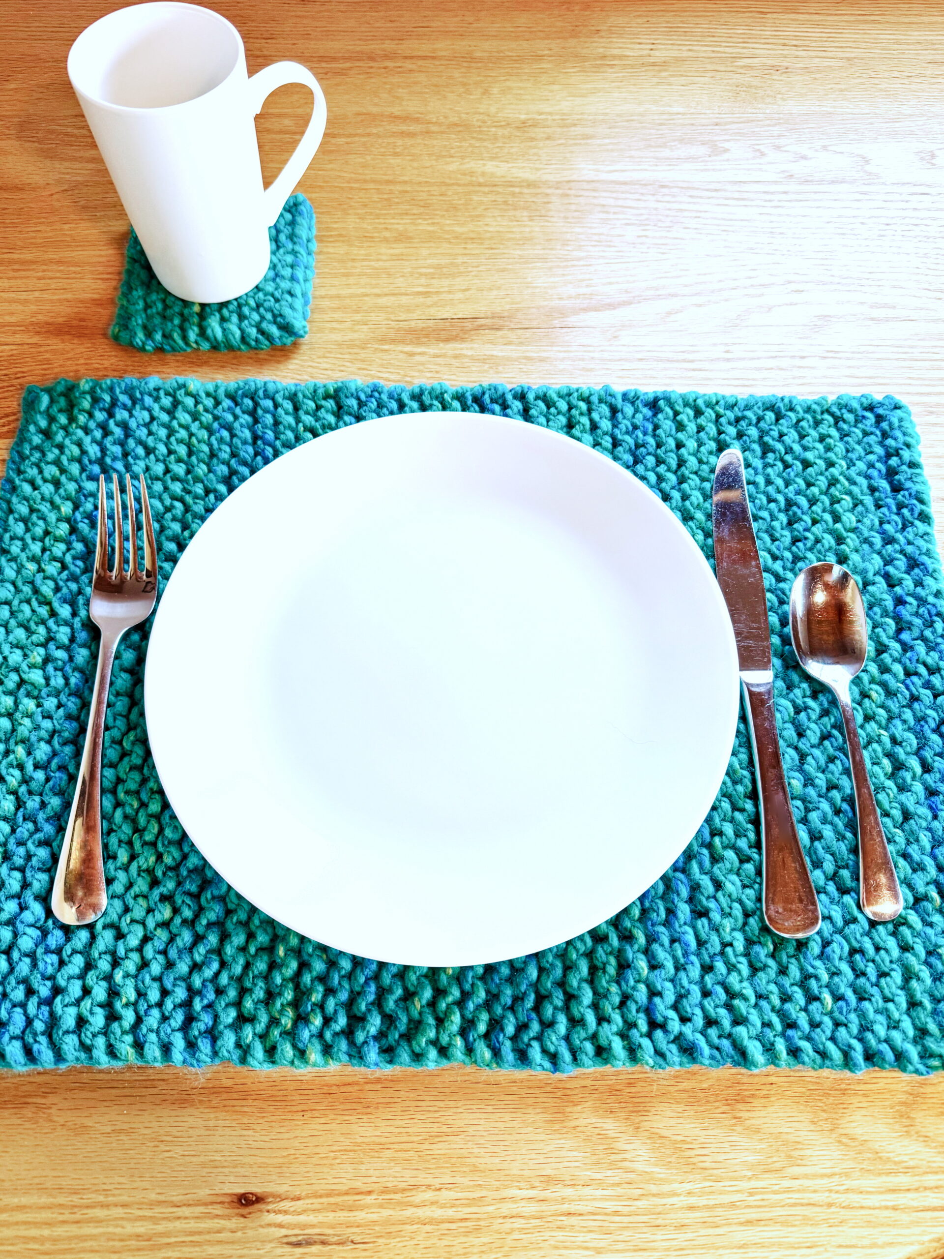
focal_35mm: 24
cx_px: 472
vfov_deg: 71.6
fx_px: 873
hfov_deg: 56.8
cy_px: 630
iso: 125
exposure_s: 1/60
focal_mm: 6.76
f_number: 1.8
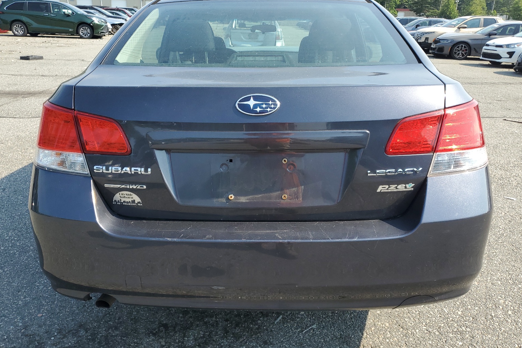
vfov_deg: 46.4
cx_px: 256
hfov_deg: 65.5
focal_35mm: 28
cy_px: 173
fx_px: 406
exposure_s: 1/1250
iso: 50
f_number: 1.5
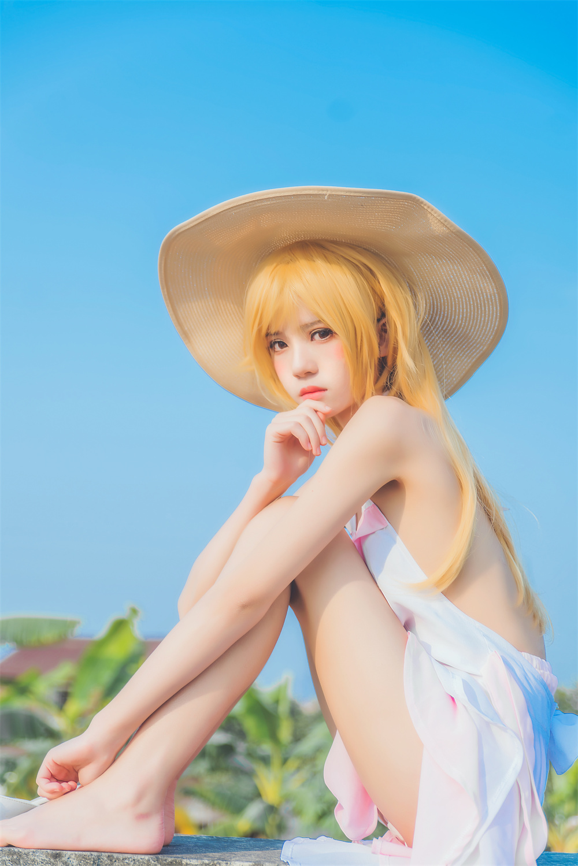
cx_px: 289
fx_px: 1204
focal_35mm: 50
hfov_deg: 27.0
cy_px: 433
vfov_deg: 39.6
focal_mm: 50
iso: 80
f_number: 2.8
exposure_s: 1/800
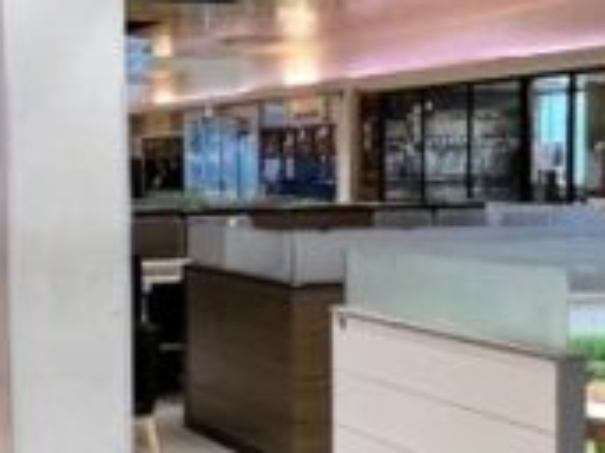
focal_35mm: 78
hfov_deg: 25.0
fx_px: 1362
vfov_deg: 18.8
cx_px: 283
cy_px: 283
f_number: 1.8
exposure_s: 1/120
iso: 160
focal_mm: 1.57
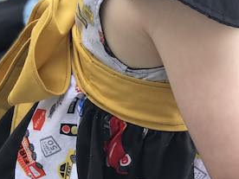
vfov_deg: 9.5
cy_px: 154
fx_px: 1070
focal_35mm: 155
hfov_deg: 12.7
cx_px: 116
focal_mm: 6.6
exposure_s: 1/120
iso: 32
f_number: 2.8
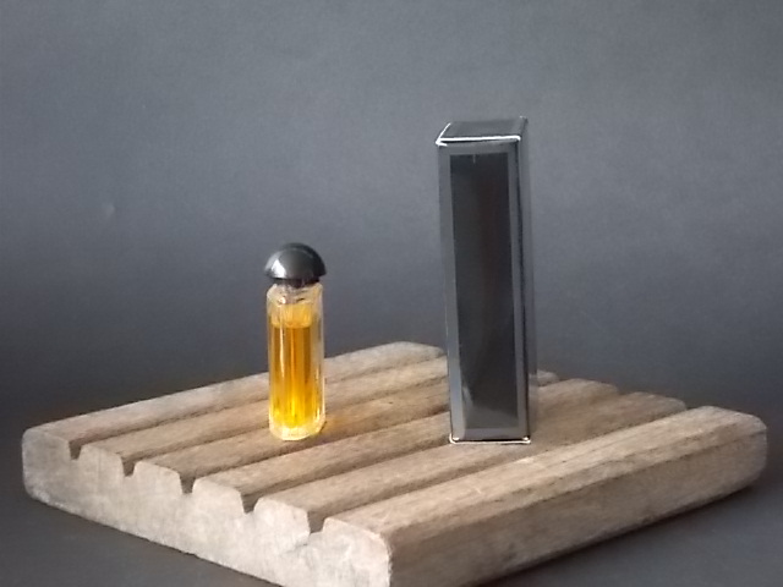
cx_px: 392
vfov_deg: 17.2
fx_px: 1945
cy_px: 294
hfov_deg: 22.8
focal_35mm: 86
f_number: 6.3
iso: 800
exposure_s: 1/25
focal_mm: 15.4
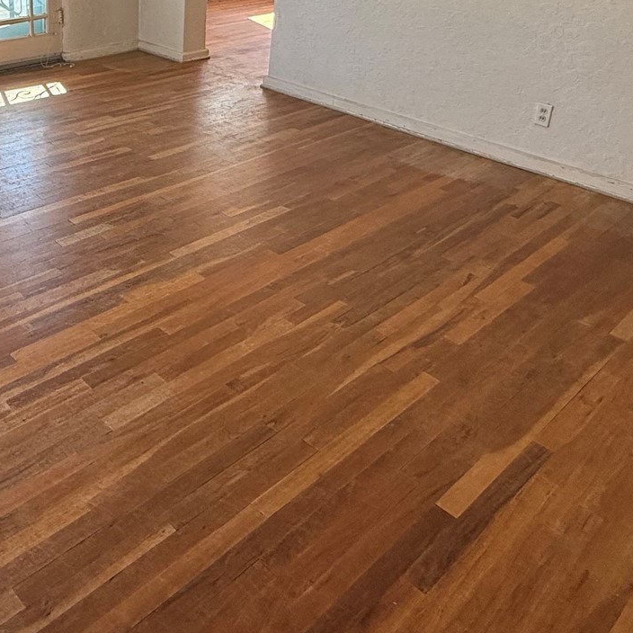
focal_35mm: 36
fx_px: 745
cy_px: 123
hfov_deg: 44.4
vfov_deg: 43.8
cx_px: 155
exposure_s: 1/99
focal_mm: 2.22
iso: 80
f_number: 2.2
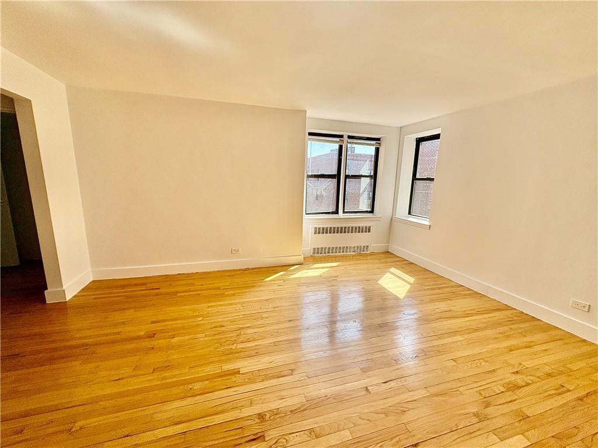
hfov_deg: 102.1
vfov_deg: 85.7
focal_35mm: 14
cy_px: 224
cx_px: 299
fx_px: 242
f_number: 2.2
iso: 64
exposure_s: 1/277
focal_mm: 2.22
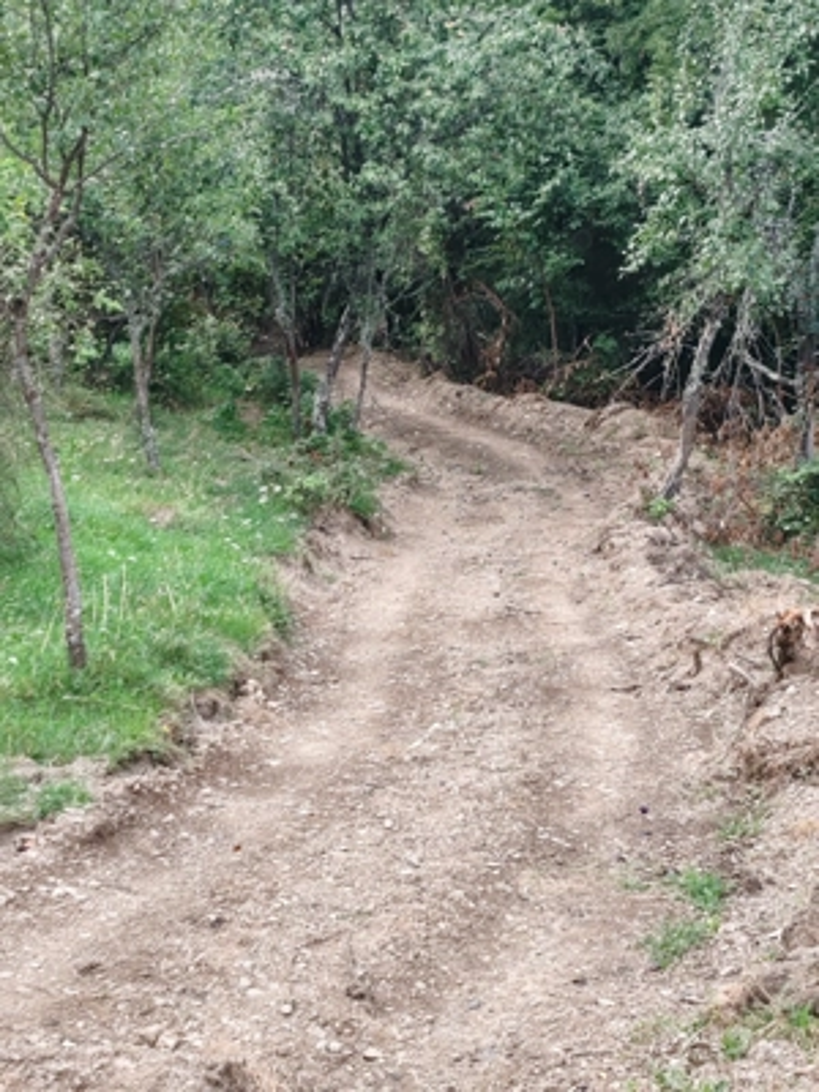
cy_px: 546
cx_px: 410
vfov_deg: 33.8
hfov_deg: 25.7
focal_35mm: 57
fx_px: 1798
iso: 64
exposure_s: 1/100
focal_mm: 6.12
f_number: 1.9
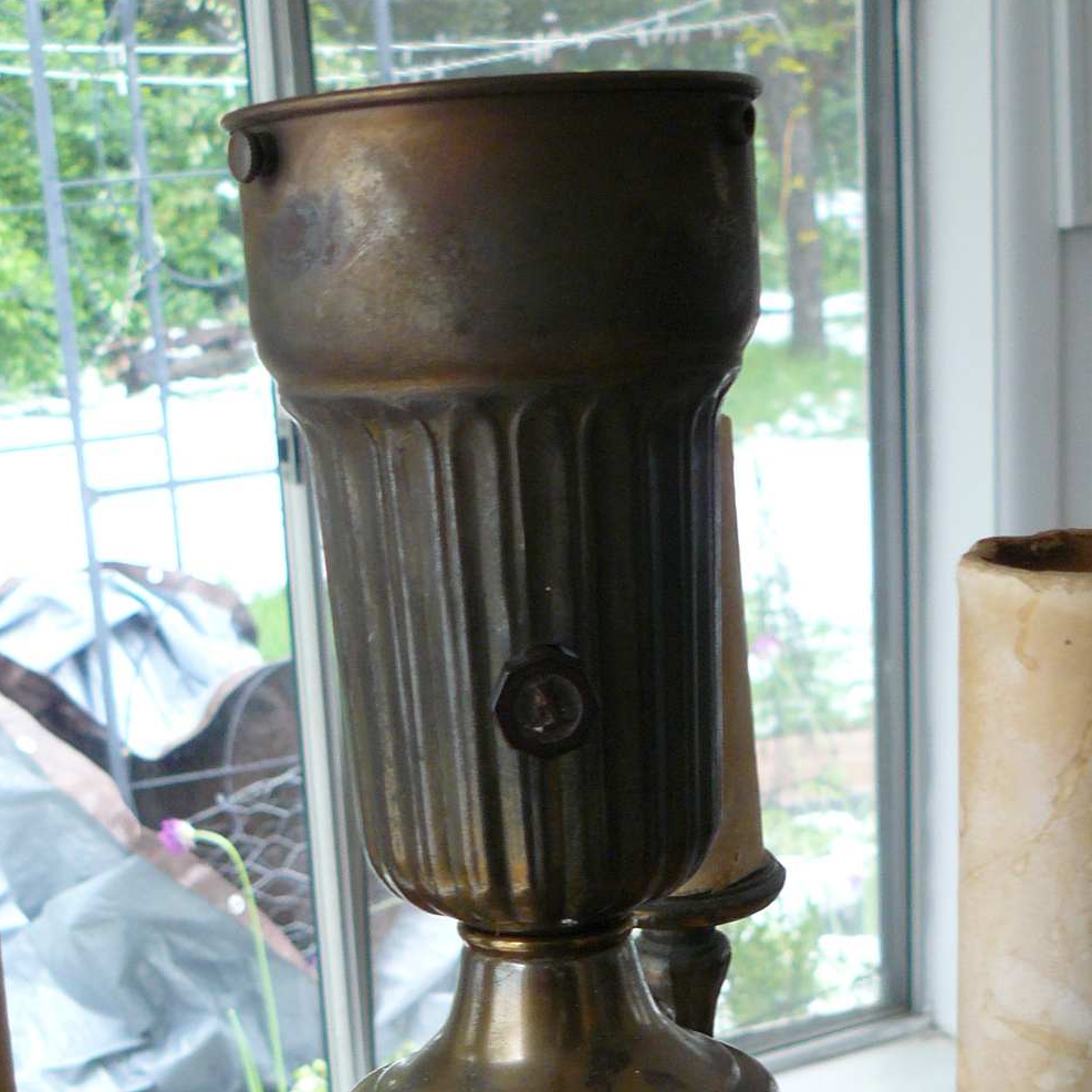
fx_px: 2356
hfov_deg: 26.1
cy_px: 934
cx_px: 474
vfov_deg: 25.5
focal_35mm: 66
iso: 160
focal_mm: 6
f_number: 2.8
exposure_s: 1/30
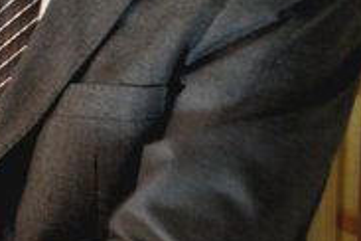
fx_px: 1925
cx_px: -253
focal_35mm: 192
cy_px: -95
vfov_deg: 7.1
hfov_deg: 10.2
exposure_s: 1/10
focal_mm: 36
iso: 1600
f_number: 4.5
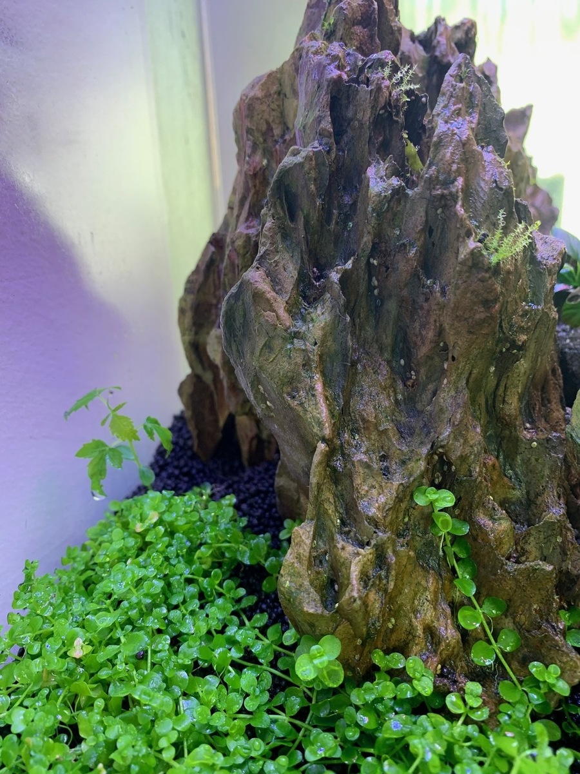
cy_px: 387
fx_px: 581
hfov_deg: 53.1
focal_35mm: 26
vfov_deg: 67.3
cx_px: 290
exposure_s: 1/100
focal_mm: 4.25
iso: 80
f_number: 1.8
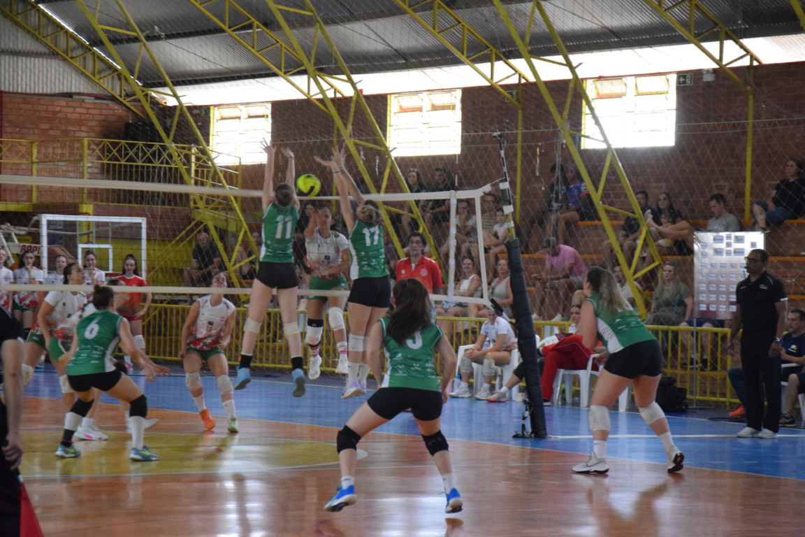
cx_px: 402
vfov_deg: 10.8
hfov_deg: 16.1
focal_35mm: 128
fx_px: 2851
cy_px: 268
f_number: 5.6
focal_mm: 85
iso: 3600
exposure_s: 1/125
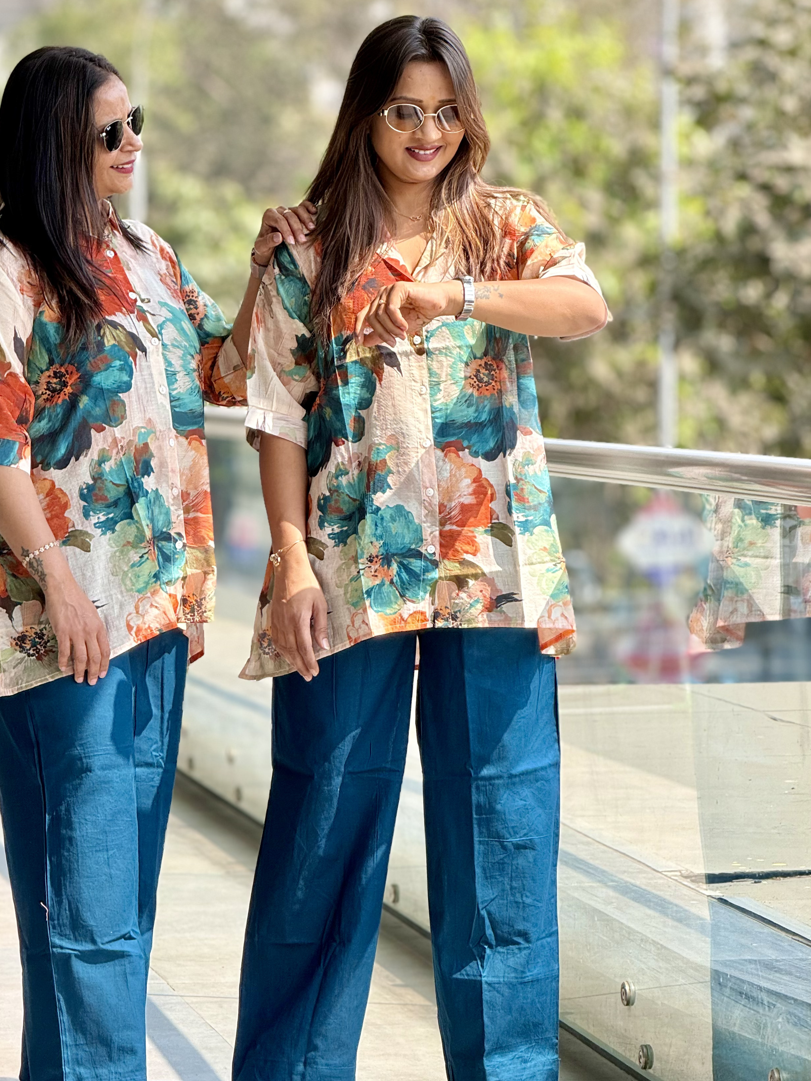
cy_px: 510
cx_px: 330
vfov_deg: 13.3
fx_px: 4623
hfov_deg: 10.0
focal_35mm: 148
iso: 64
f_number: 2.8
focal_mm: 15.66
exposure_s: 1/525
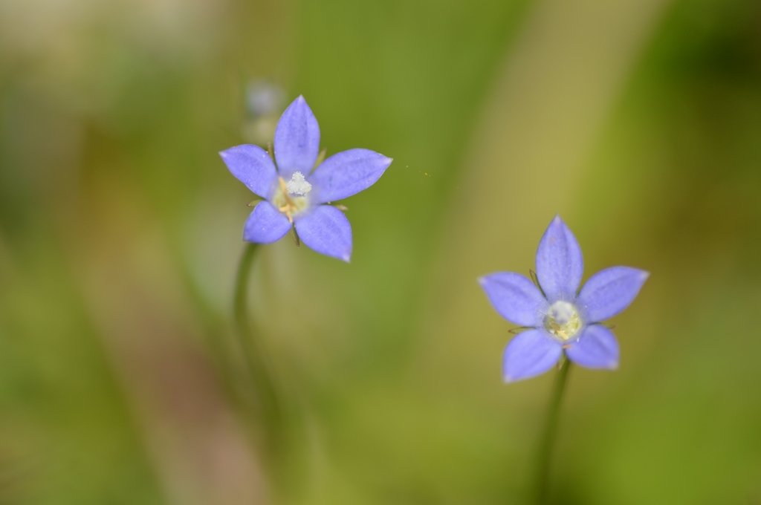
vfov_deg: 10.1
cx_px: 380
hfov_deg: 15.2
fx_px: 2850
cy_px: 252
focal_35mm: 135
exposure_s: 1/1250
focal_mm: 90
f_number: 5.6
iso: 100
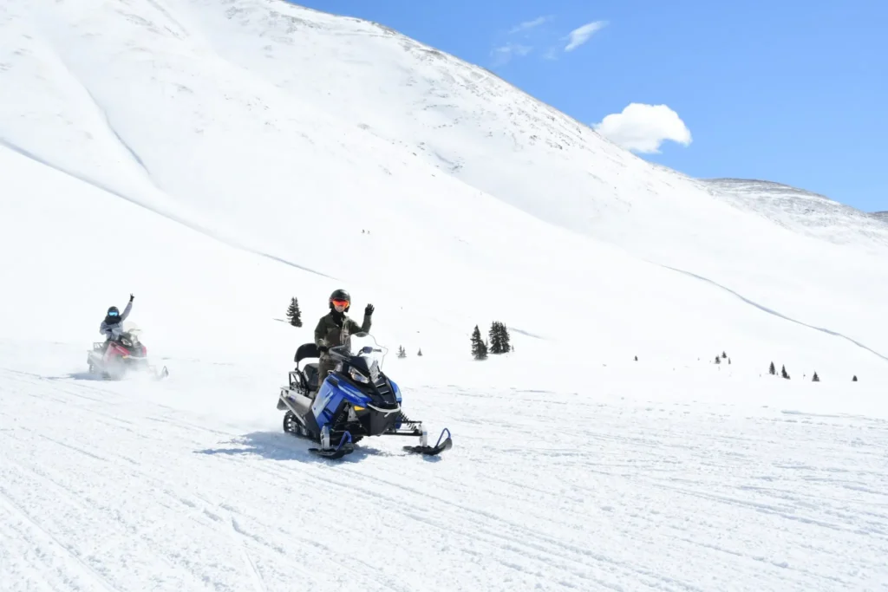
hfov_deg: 42.3
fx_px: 1147
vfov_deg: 29.0
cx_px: 444
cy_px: 296
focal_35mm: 46
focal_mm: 31
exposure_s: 1/1600
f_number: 9
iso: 320
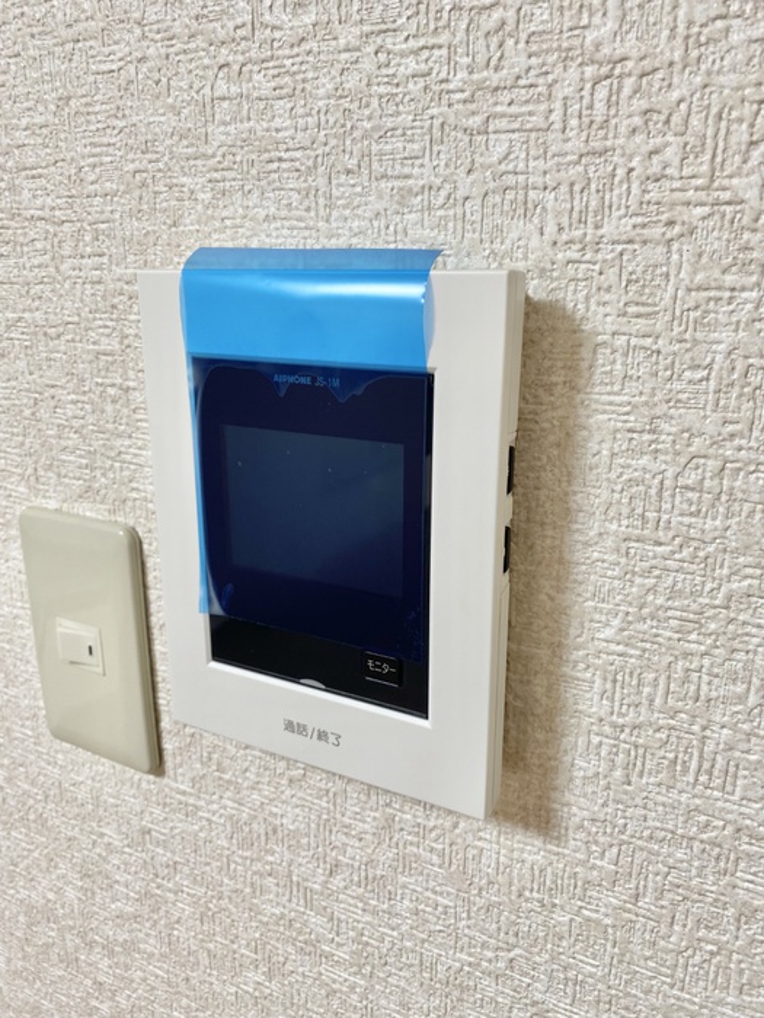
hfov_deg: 53.1
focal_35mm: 26
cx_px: 382
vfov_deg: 67.3
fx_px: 765
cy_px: 509
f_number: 1.8
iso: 80
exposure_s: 1/73
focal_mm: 4.25
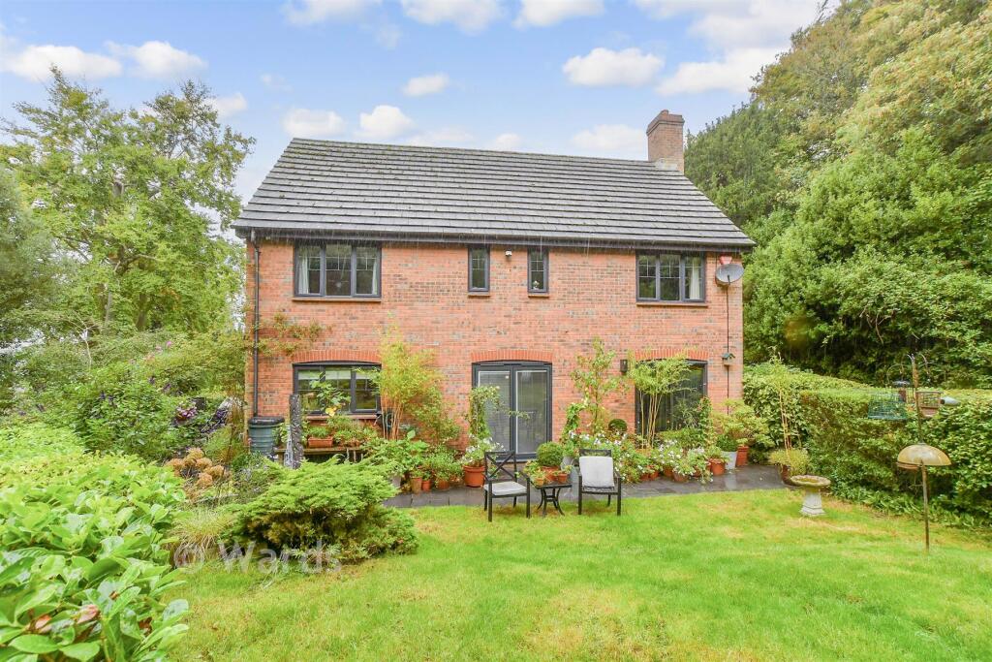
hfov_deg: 100.4
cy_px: 331
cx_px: 496
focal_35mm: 15
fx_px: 413
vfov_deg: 77.3
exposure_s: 1/160
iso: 250
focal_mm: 10
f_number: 8
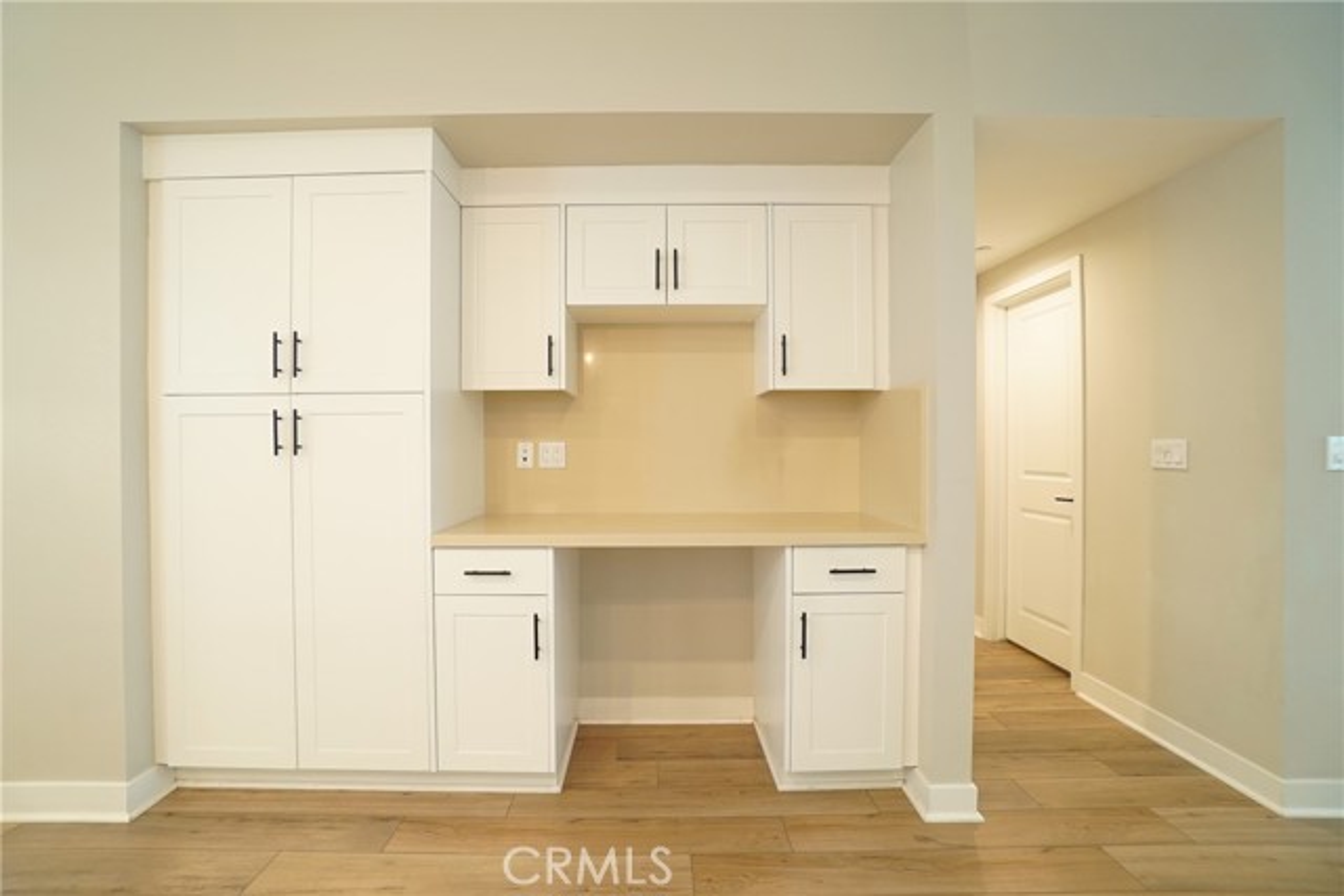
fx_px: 560
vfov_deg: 77.4
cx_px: 672
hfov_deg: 100.4
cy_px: 448
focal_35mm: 15
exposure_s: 1/25
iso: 800
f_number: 5.6
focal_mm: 10
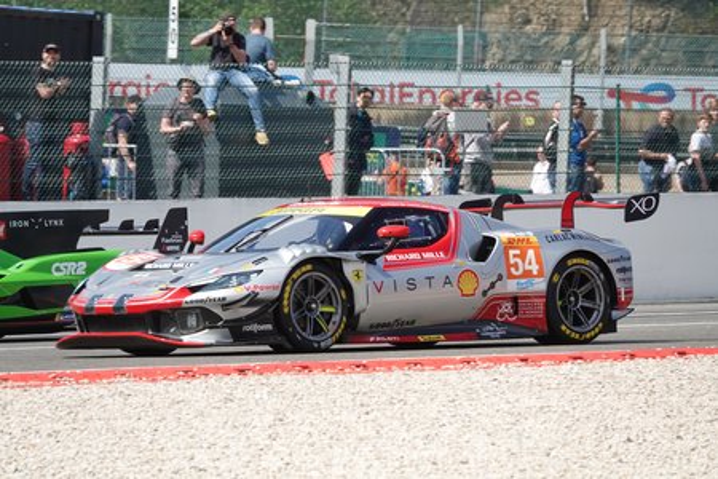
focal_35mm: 310
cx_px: 359
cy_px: 240
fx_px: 6182
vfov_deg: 4.4
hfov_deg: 6.6
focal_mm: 113.69
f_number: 4
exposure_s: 1/800
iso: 125
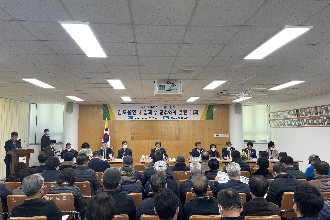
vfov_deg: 46.4
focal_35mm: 28
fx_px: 257
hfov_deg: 65.5
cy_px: 114
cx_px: 164
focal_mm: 4.2
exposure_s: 1/60
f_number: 1.6
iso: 80
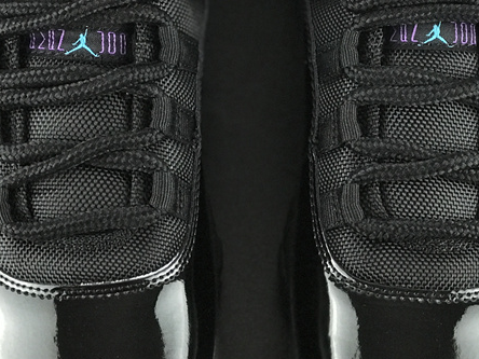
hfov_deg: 20.6
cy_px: 291
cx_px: 256
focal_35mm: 95
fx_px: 1315
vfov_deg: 15.5
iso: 200
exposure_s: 1/50
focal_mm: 6.6
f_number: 2.8
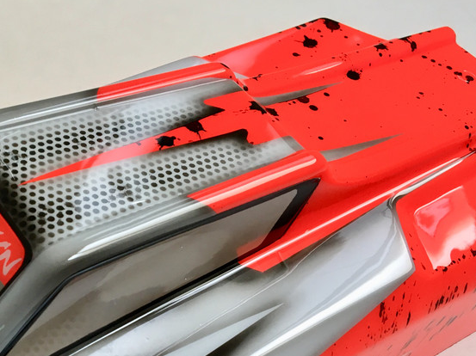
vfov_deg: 25.1
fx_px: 770
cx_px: 94
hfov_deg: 33.4
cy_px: 335
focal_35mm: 56
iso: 100
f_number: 2.2
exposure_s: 1/33
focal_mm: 4.15
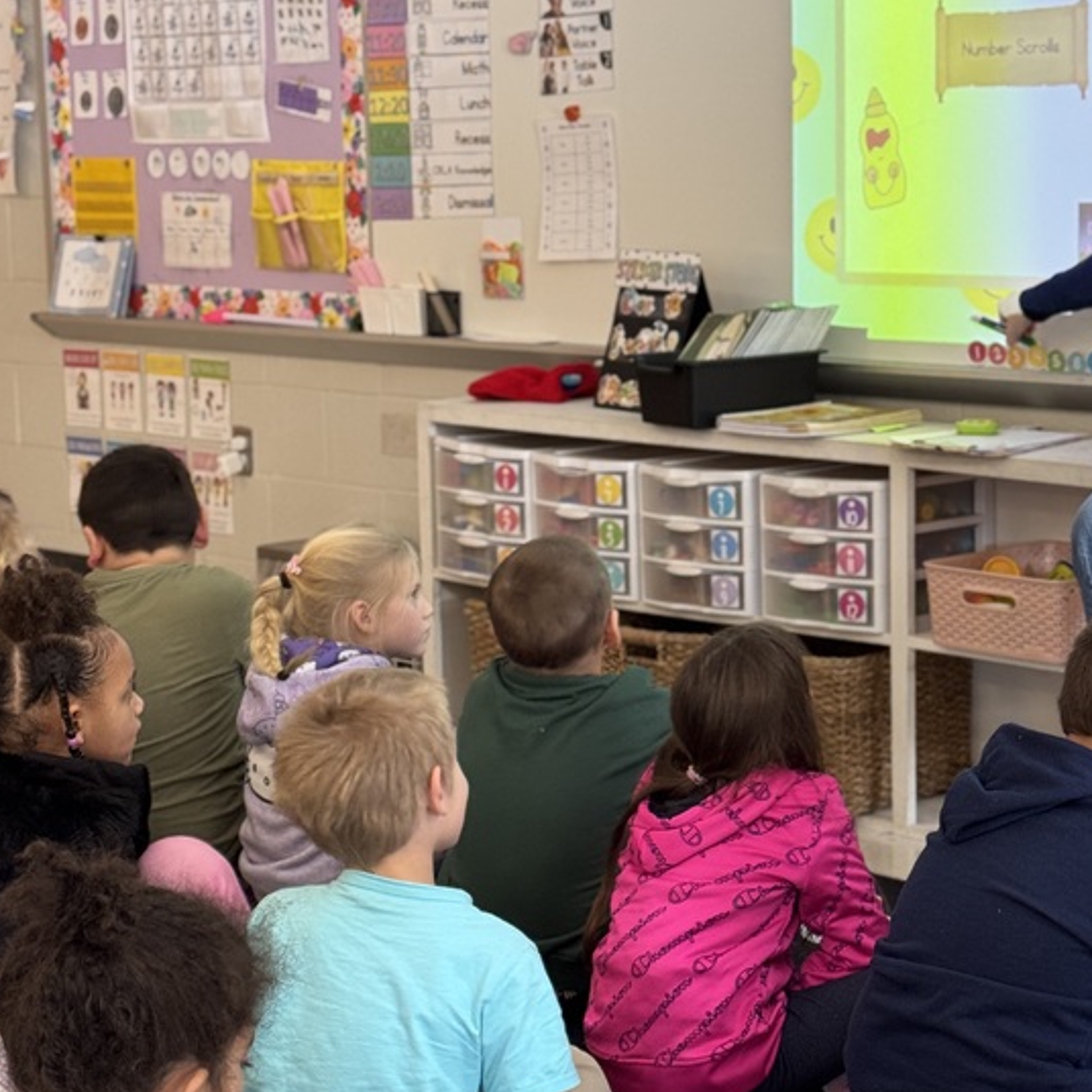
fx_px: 2891
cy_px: 485
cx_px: 721
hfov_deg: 21.3
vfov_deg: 21.4
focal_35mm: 81
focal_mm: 6.76
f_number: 1.78
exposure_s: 1/60
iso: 100
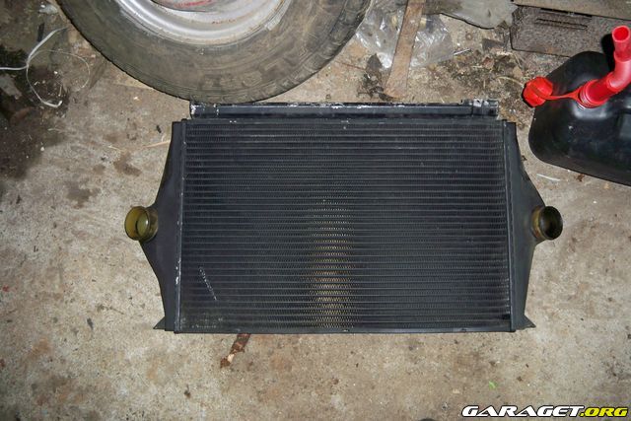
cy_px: 210
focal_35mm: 37
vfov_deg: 36.0
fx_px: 649
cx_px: 316
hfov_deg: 51.9
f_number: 3.1
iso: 200
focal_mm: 7.9
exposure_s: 1/30
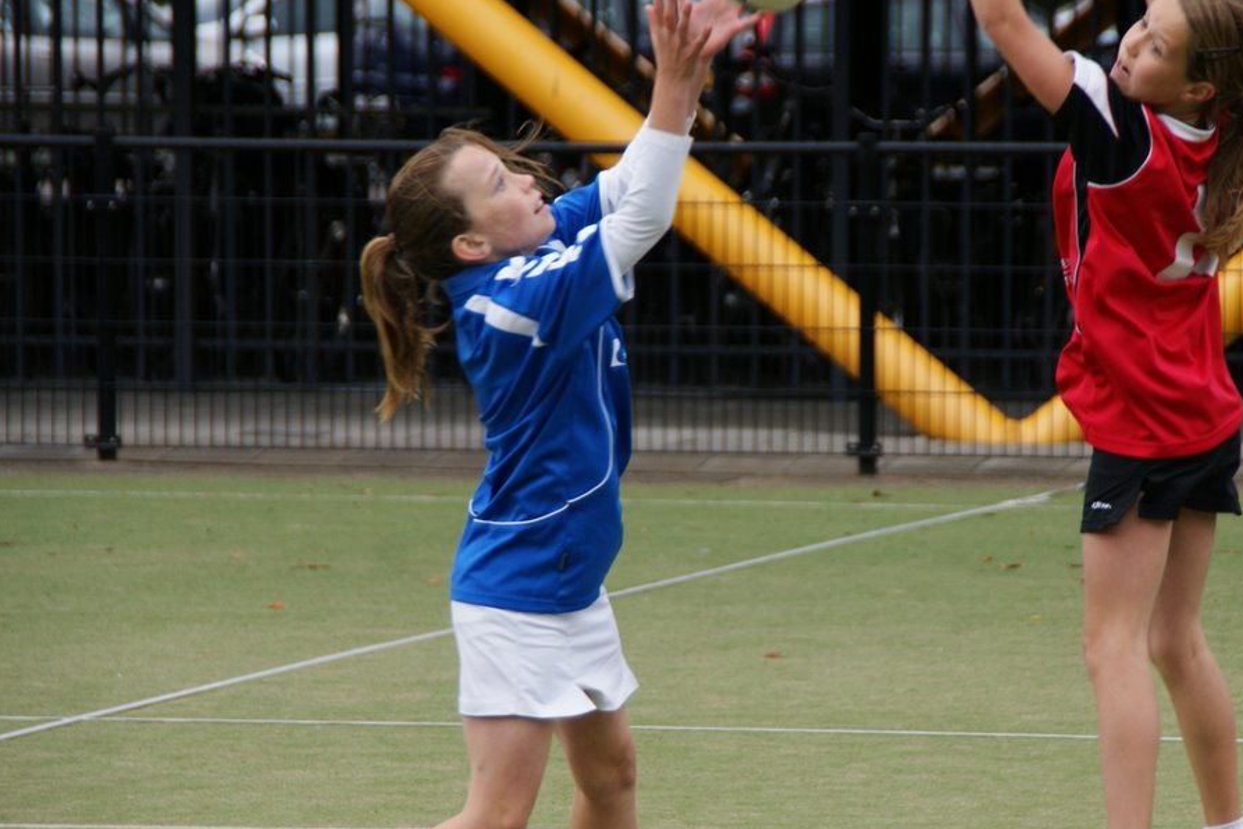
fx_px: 10427
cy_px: 454
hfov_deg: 6.8
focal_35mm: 302
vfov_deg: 4.6
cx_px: 763
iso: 200
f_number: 6.3
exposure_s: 1/320
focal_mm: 150
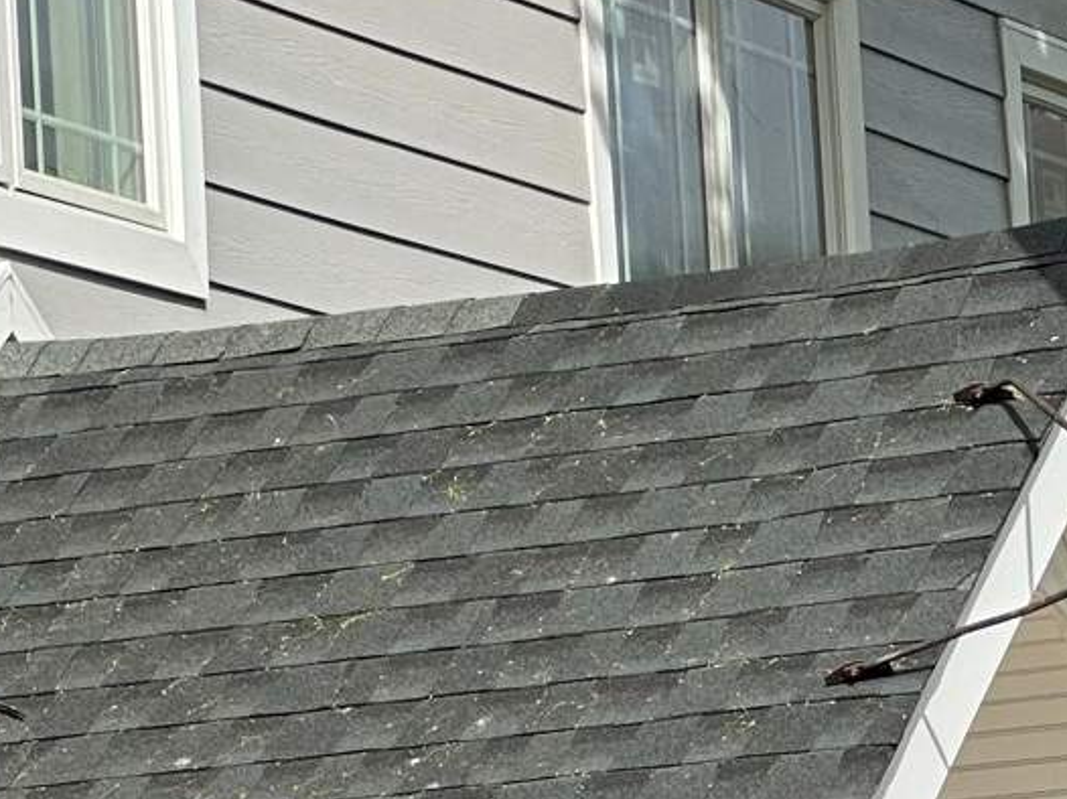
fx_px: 9243
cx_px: 655
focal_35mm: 300
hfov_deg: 6.6
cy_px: 1077
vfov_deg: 4.9
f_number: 2.8
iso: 32
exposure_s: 1/334
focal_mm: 9
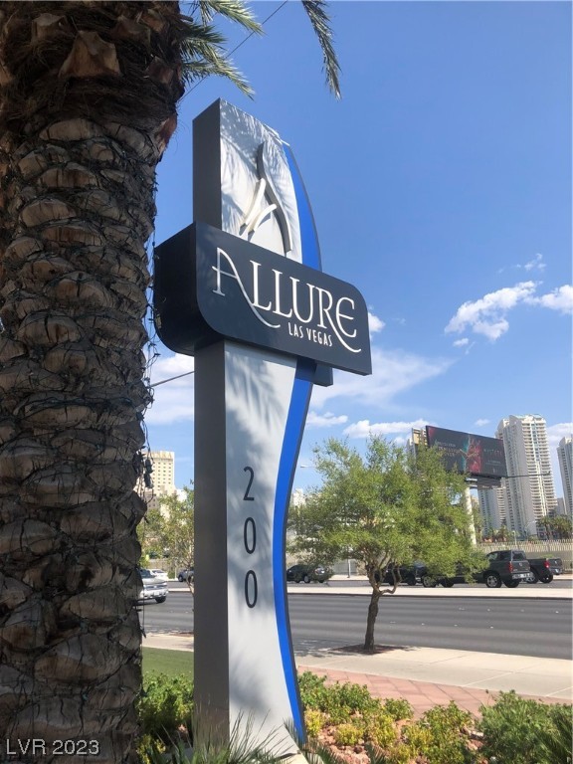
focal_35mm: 28
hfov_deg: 49.7
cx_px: 286
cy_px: 382
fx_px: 618
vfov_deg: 63.4
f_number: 1.8
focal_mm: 3.99
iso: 20
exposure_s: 1/1845
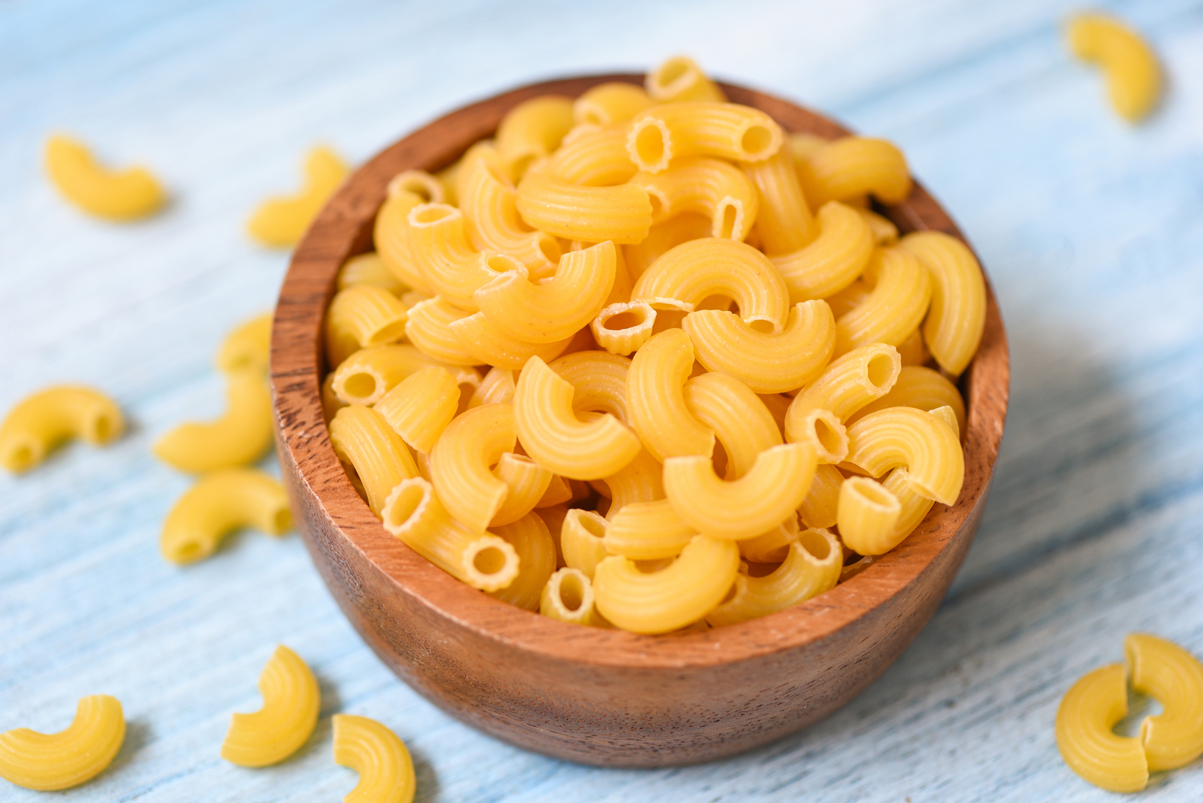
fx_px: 3510
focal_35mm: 105
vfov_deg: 13.1
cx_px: 602
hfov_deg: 19.4
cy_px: 402
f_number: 4.5
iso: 400
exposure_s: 1/200
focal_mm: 105
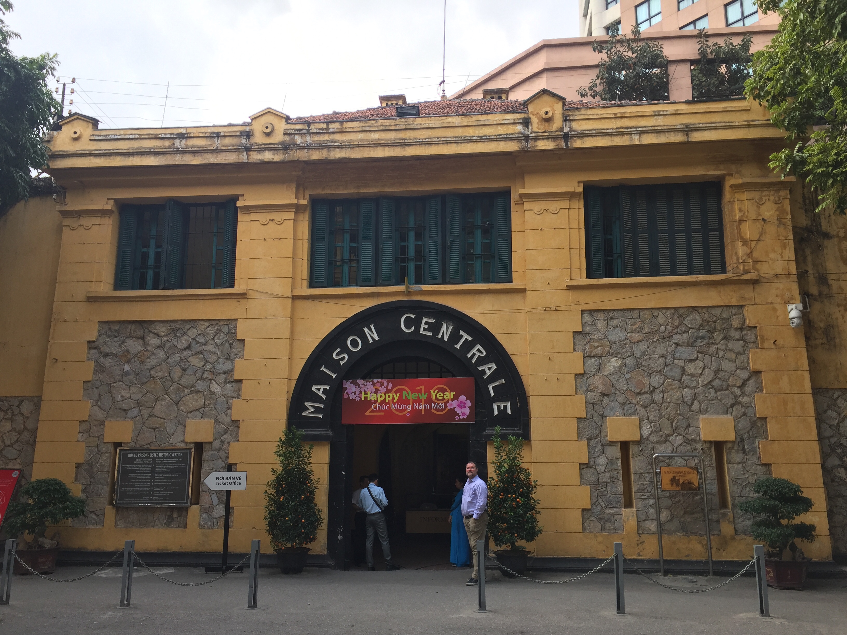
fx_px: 710
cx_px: 424
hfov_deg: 61.7
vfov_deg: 48.2
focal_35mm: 29
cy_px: 318
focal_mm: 4.15
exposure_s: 1/377
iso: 32
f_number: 2.2
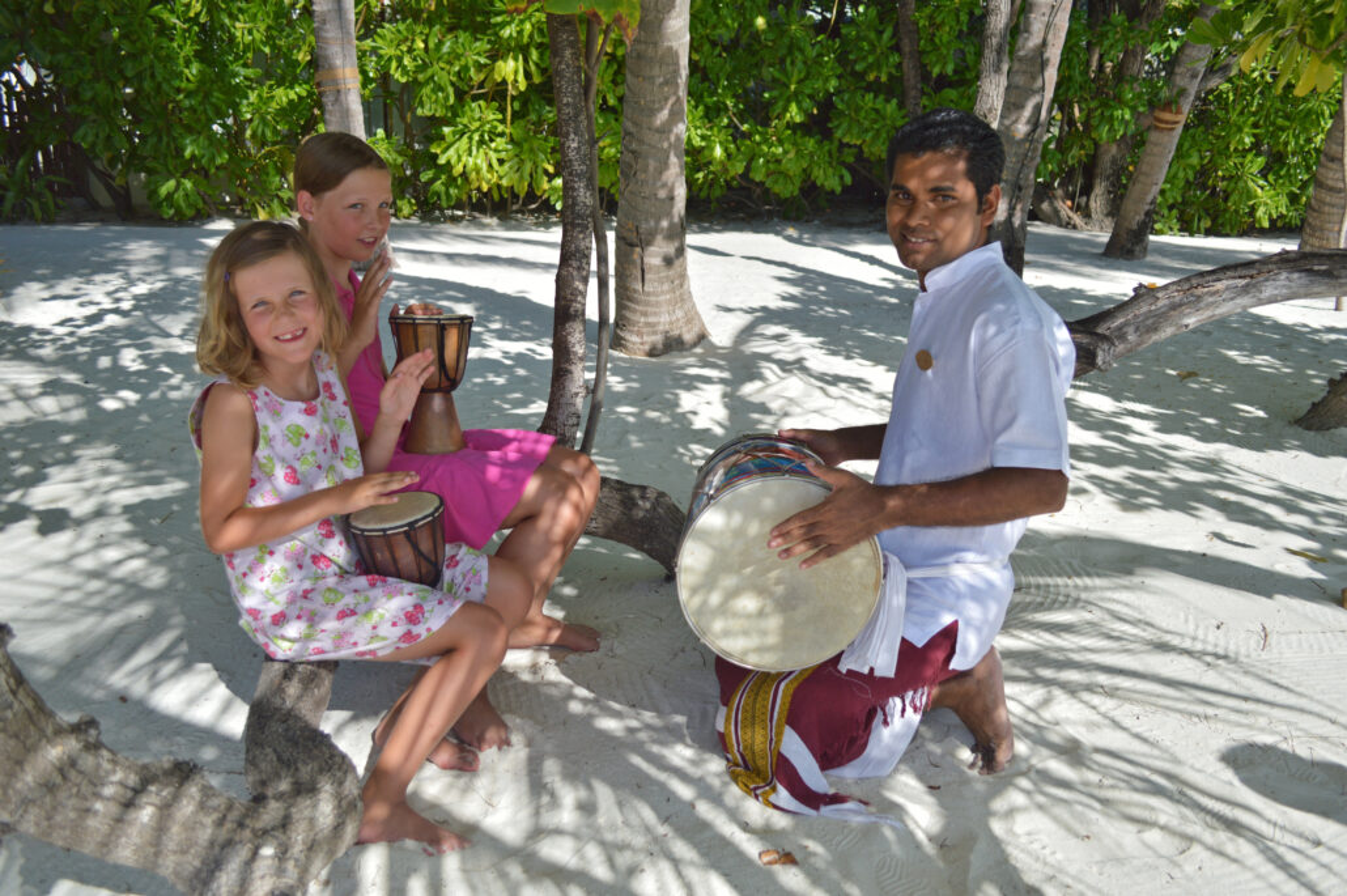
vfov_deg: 43.5
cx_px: 674
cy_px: 448
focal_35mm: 30
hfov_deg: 62.0
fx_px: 1122
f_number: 3.8
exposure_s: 1/1000
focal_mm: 20
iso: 100
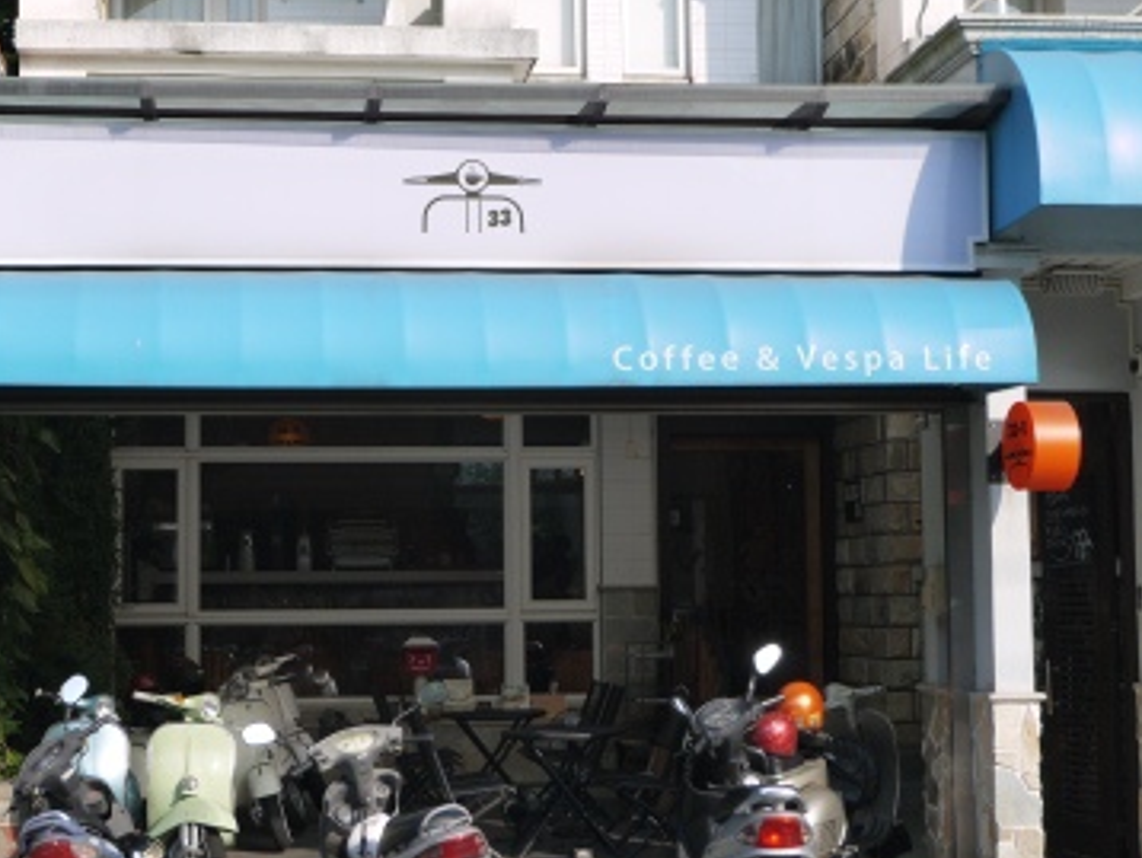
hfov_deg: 29.7
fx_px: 2146
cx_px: 472
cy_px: 466
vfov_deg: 22.6
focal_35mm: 65
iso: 160
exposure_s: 1/320
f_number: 9
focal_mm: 26
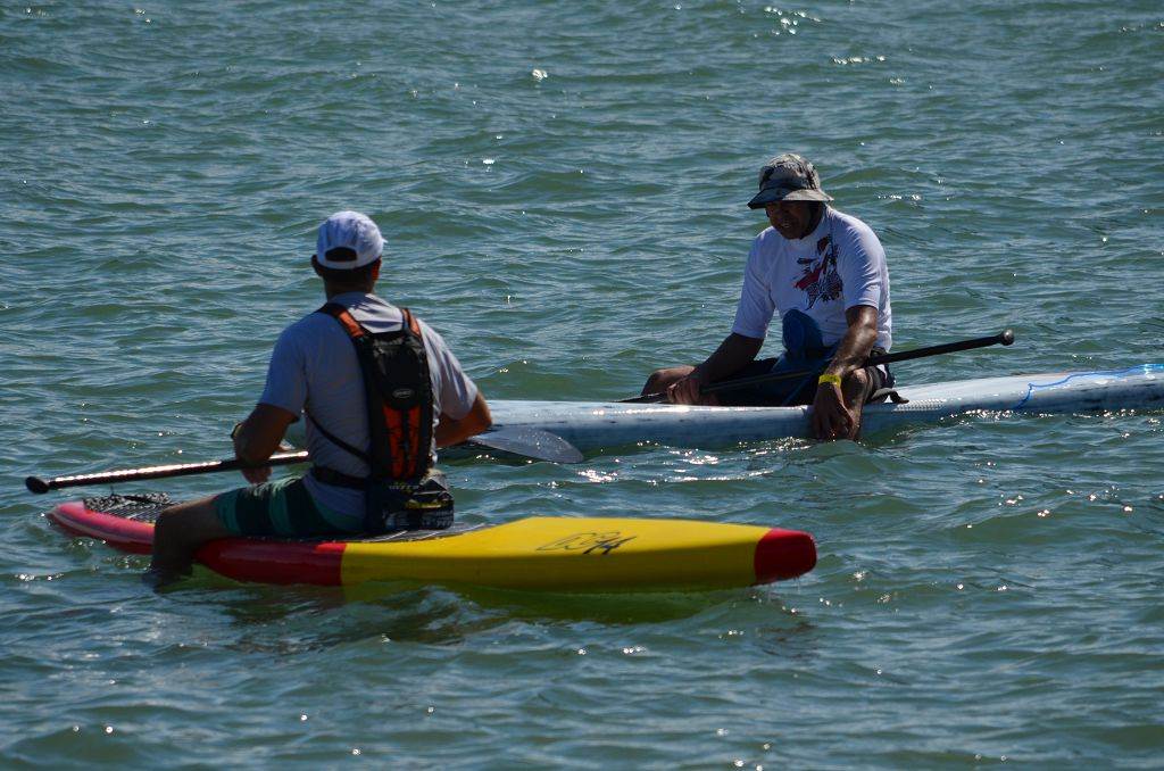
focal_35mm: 450
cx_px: 582
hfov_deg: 4.6
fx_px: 14518
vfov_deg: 3.0
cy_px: 386
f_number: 8
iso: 280
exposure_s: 1/2000
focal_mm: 300
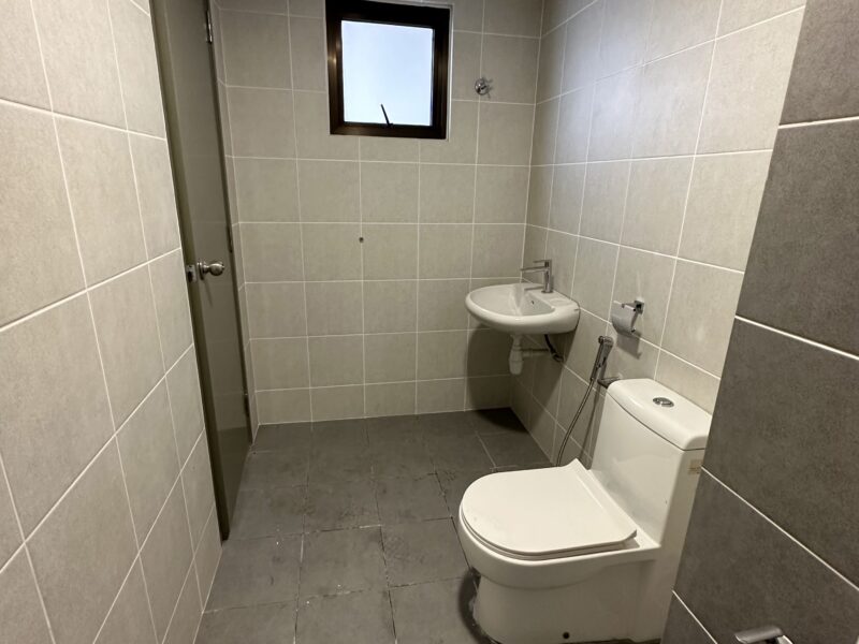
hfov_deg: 102.1
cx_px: 430
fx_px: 347
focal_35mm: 14
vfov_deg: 85.7
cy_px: 322
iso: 250
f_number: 2.2
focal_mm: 2.22
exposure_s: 1/99
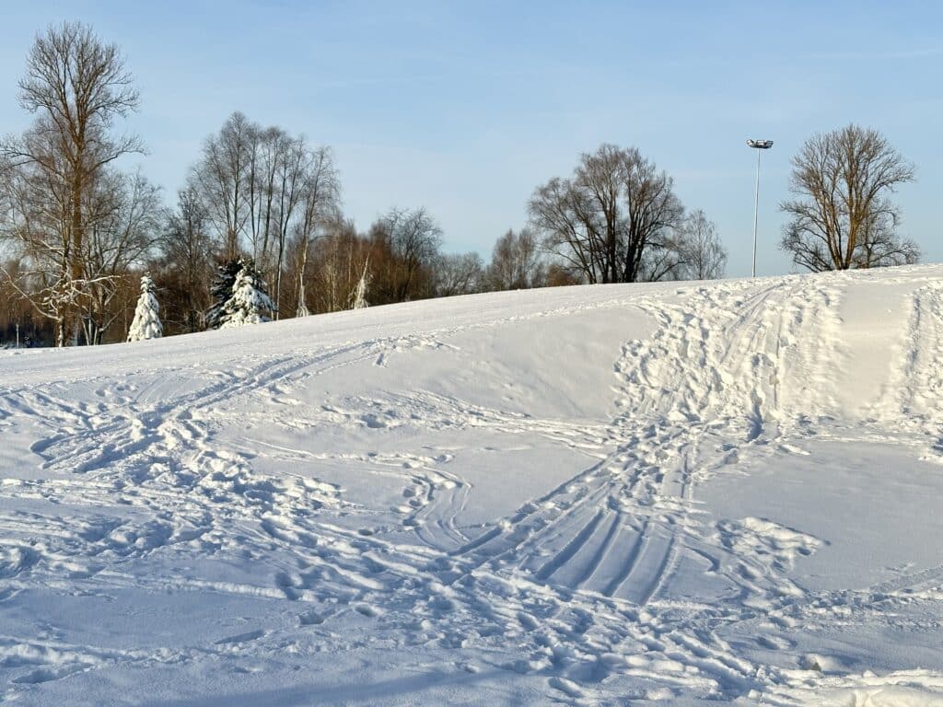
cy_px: 354
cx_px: 472
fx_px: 1308
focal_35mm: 48
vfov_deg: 30.3
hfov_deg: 39.7
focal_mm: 6.86
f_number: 1.78
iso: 64
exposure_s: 1/1992
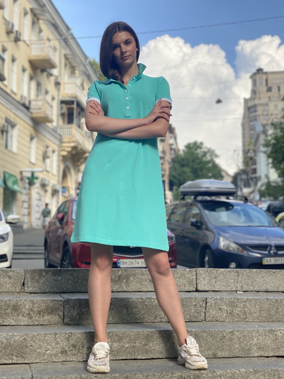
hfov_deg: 27.5
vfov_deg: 36.2
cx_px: 143
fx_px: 580
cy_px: 189
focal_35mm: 53
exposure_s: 1/872
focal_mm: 6
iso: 20
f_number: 2
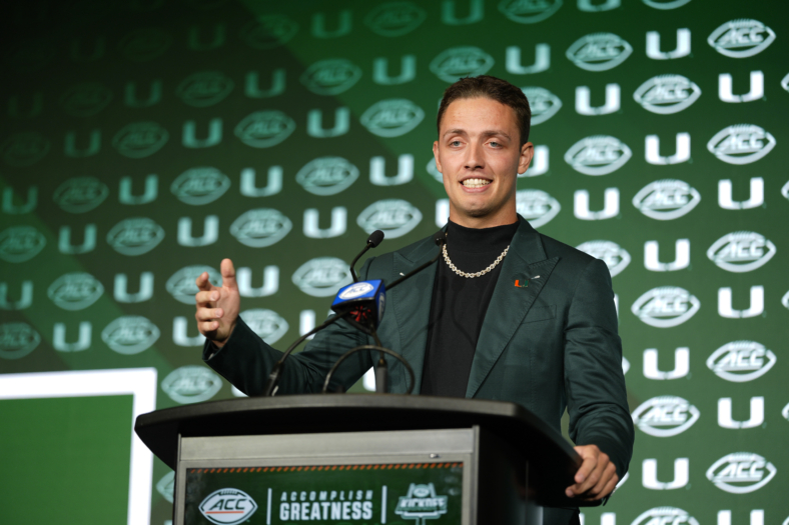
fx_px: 2564
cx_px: 394
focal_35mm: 117
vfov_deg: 11.7
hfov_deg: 17.5
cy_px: 262
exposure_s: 1/200
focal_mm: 117
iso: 200
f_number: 2
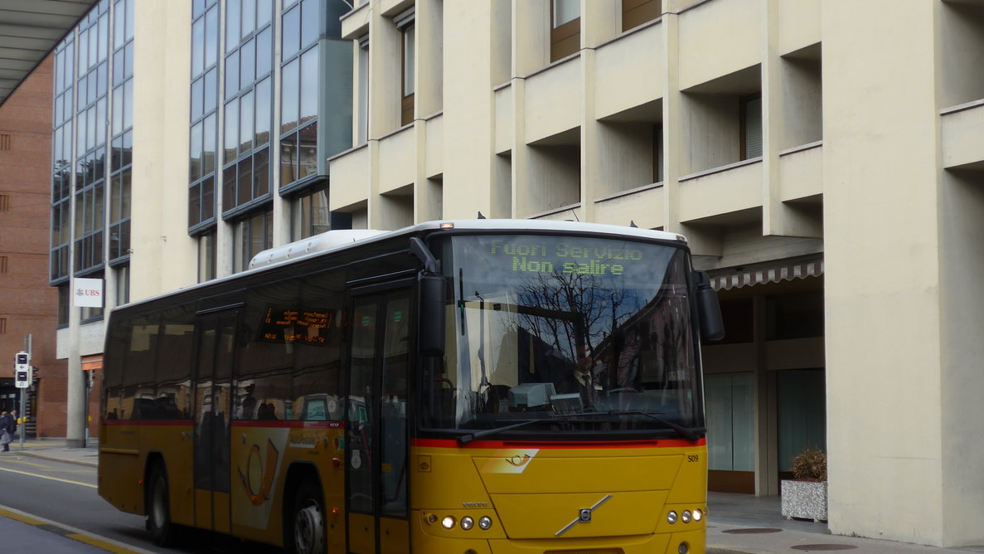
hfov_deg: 32.4
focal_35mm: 65
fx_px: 1696
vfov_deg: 18.5
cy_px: 316
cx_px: 490
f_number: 3.5
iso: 80
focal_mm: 12
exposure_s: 1/400
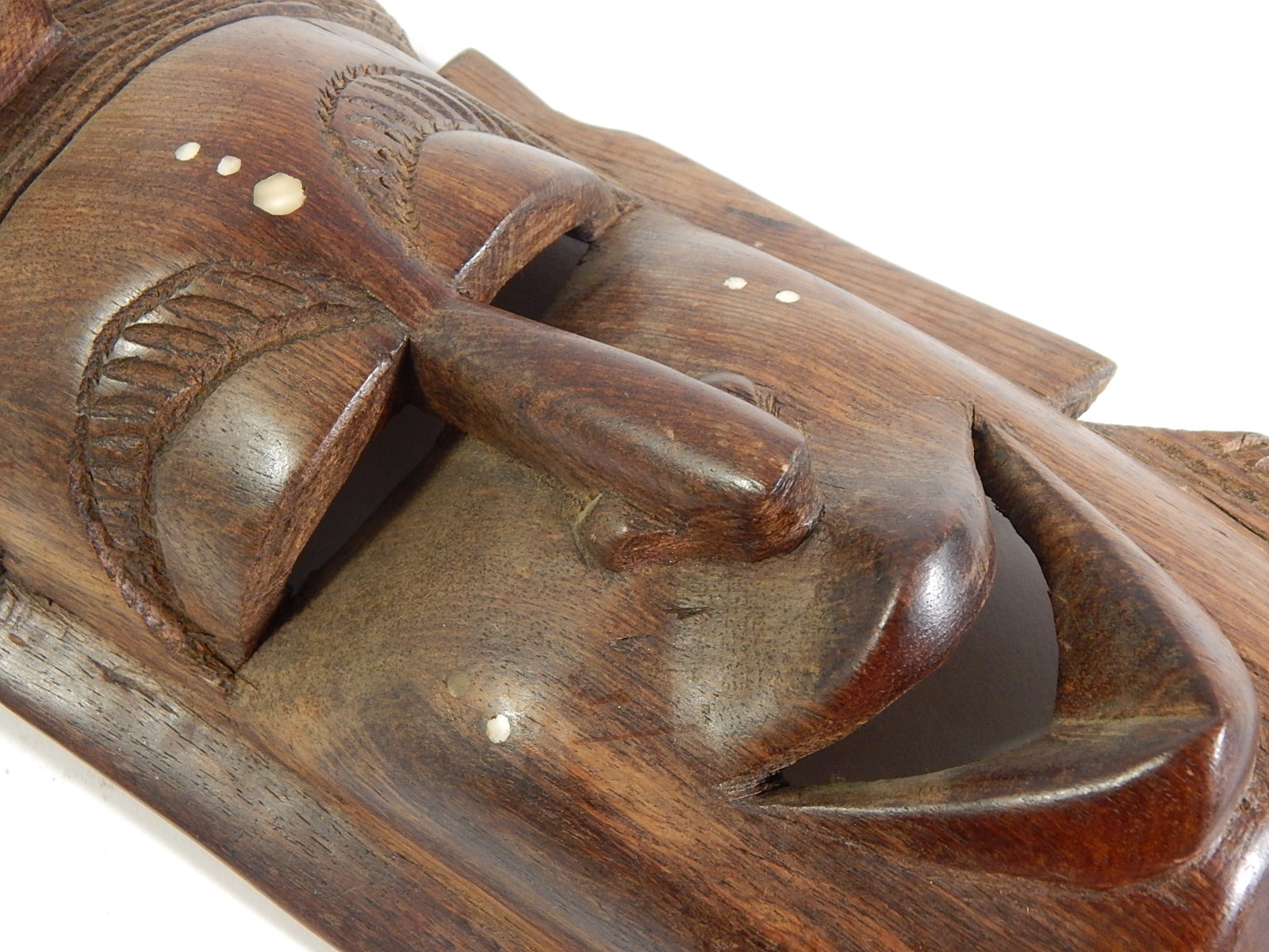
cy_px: 476
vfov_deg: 33.6
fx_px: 1576
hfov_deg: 43.9
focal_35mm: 43
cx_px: 634
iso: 400
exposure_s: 1/25
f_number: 3.6
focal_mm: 7.7
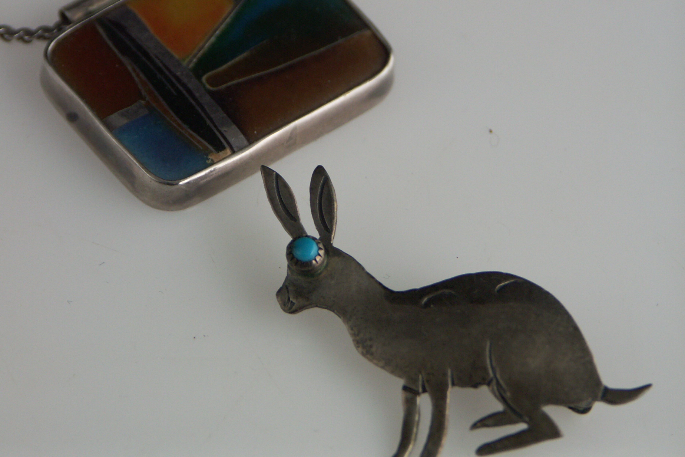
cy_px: 182
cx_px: 312
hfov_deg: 8.8
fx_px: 4433
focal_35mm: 233
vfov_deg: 5.9
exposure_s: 1/125
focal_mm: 50.8
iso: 100
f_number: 3.5
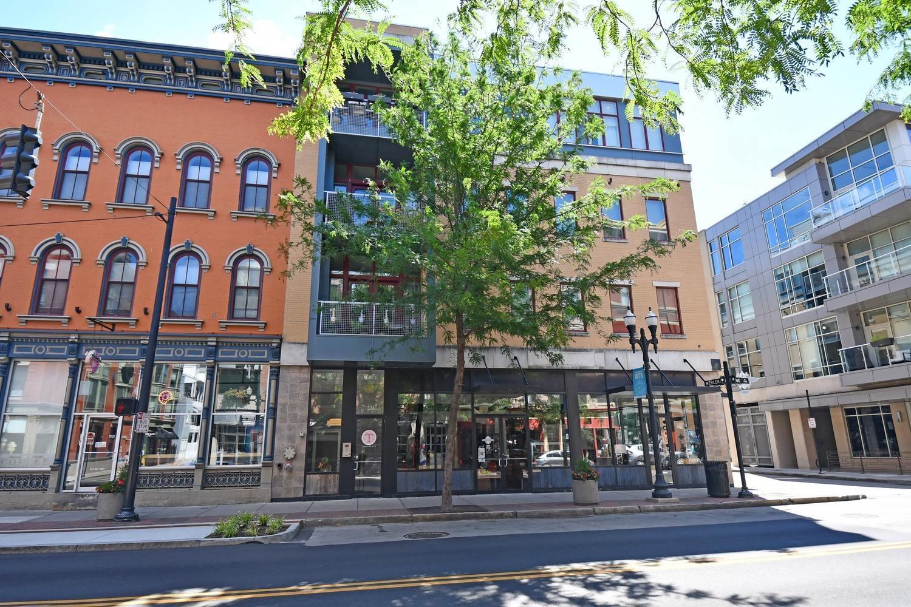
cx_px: 456
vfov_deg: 64.6
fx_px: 481
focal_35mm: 19
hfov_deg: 86.9
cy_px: 304
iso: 250
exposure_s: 1/250
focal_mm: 13
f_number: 5.6
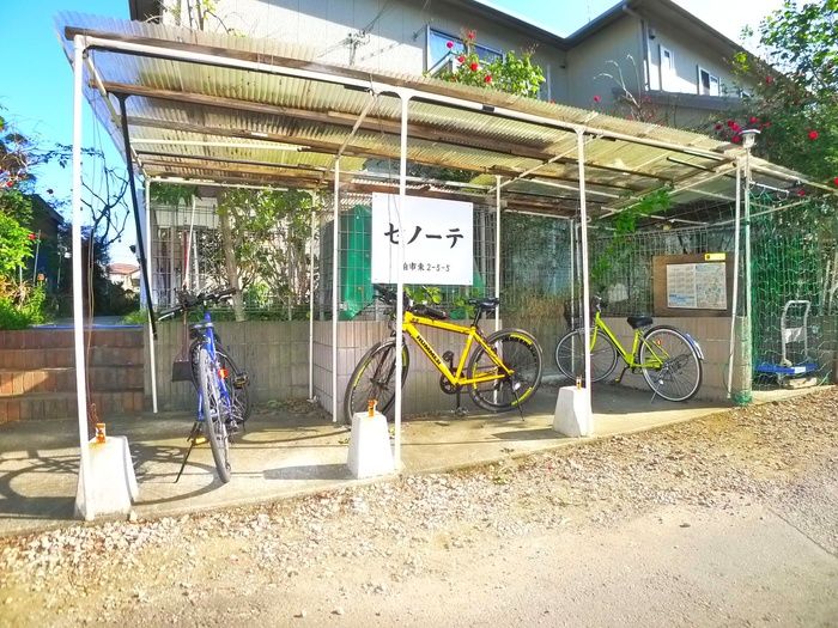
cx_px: 419
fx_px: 581
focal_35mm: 24
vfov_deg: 56.8
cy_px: 314
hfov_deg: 71.6
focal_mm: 5.1
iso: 400
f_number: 2.8
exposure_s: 1/500
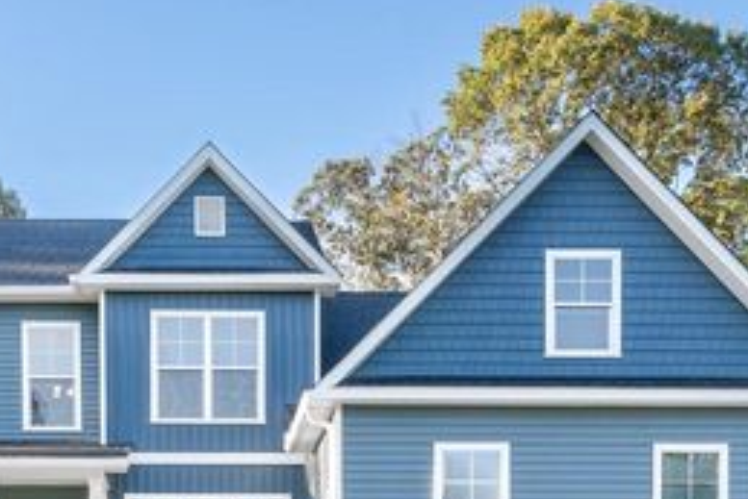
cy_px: 423
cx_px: 225
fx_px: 561
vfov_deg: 44.8
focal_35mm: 27
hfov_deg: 64.8
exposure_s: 1/125
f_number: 9
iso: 100
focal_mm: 14
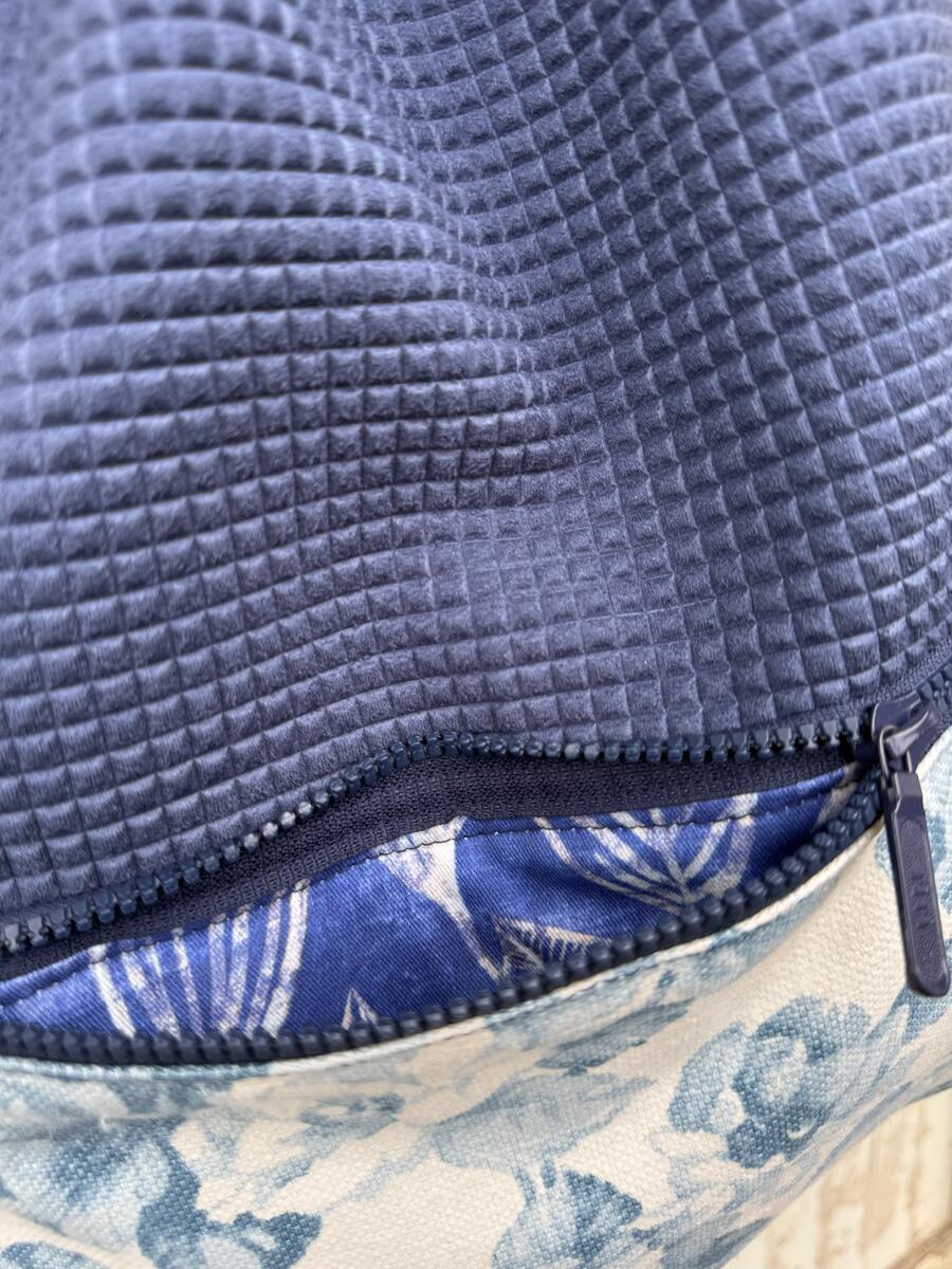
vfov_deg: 71.6
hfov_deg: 56.8
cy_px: 634
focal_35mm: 24
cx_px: 476
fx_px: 880
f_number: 1.78
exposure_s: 1/136
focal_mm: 6.76
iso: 50
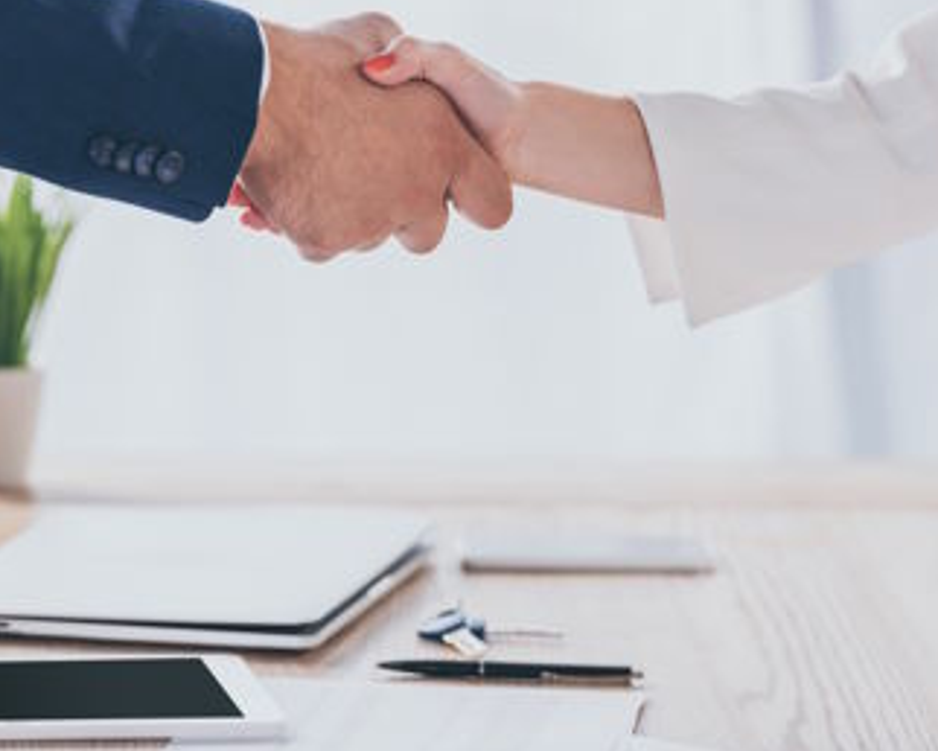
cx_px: 326
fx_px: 8083
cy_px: 287
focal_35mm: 291
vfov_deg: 5.3
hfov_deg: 6.6
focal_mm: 200
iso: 160
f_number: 4.5
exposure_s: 1/200
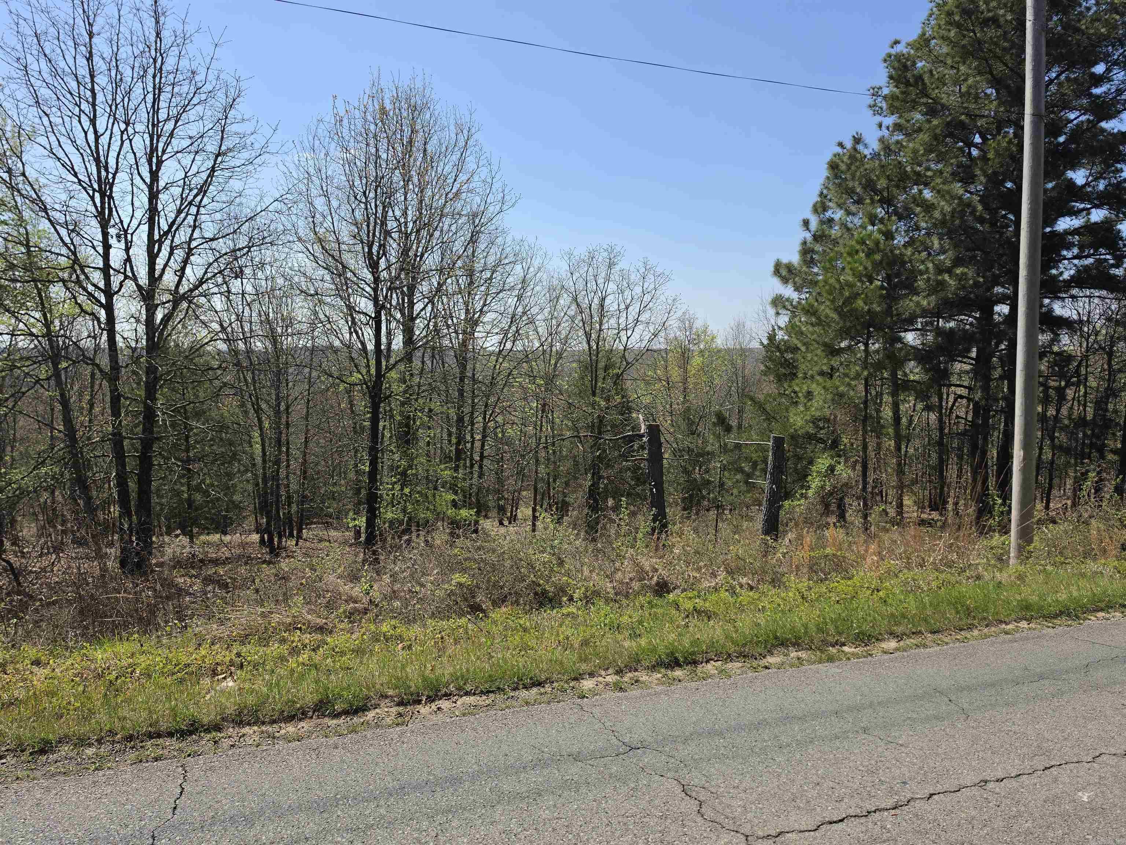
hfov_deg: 73.9
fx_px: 748
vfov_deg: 58.9
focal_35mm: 23
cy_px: 422
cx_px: 563
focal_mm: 6.5
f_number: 1.4
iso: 64
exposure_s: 1/6571
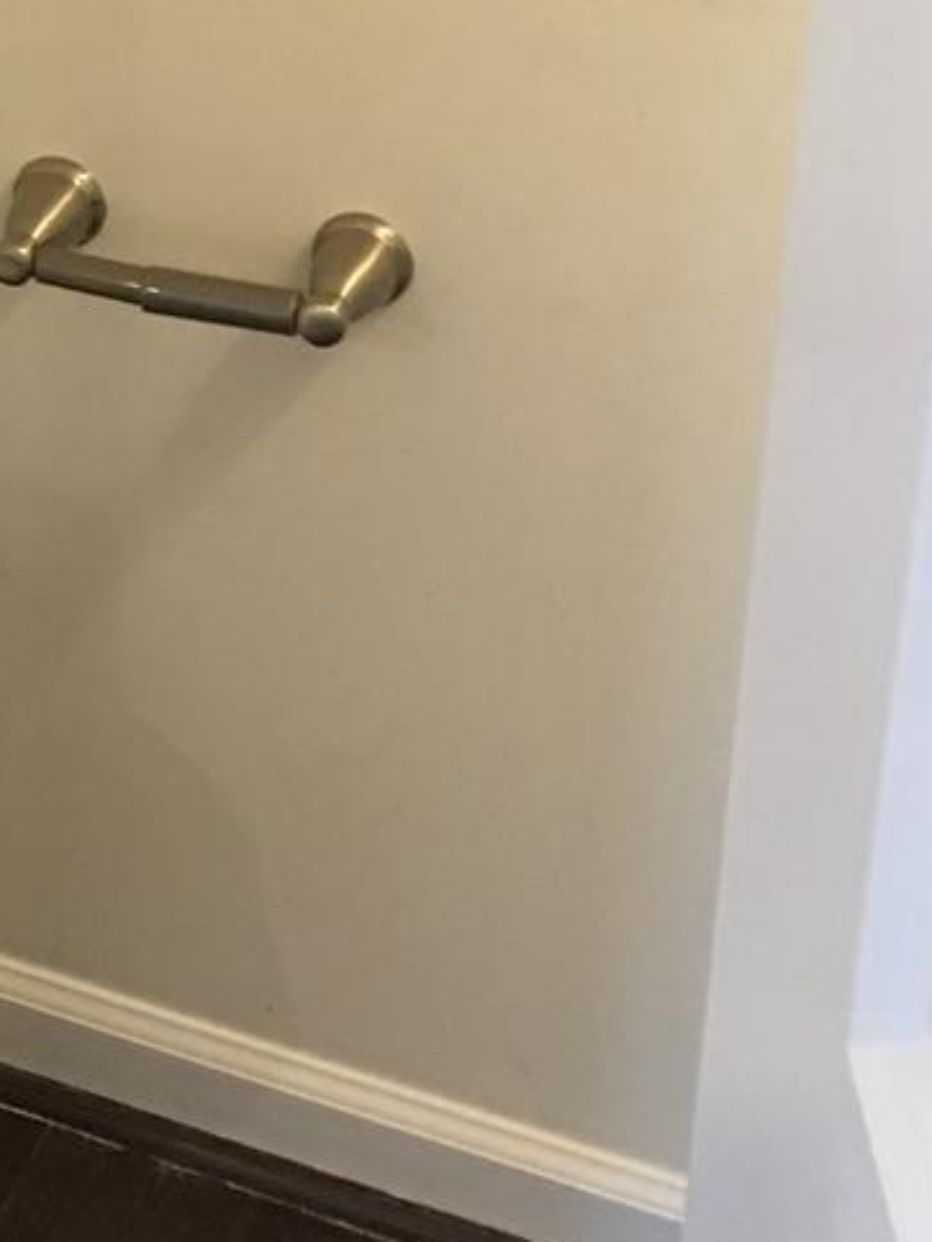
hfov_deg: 15.0
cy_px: -180
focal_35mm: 92
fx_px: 3303
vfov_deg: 20.2
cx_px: -421
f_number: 2.2
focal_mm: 4.15
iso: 100
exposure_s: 1/15
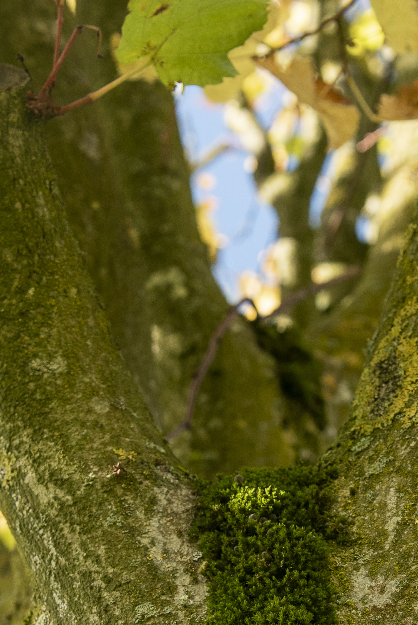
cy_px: 621
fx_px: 1983
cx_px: 226
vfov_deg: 17.5
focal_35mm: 114
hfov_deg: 12.0
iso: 200
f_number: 5.6
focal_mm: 38
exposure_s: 1/250
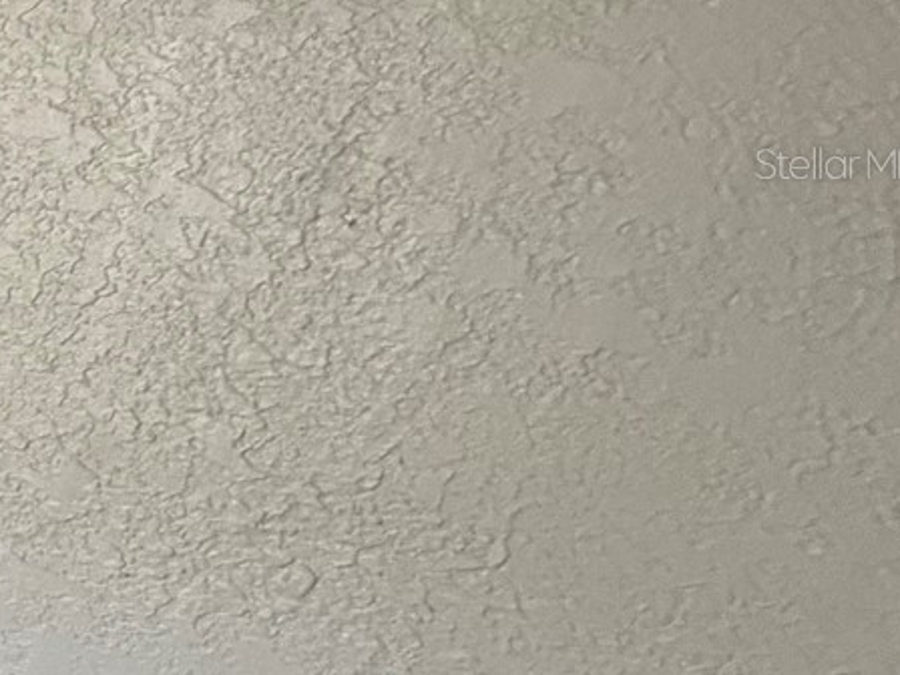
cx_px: -663
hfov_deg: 23.2
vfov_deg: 28.6
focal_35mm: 50
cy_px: 163
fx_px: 1300
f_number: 2.2
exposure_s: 1/60
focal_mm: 2.22
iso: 800
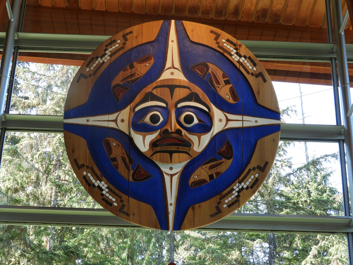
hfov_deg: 27.8
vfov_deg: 21.0
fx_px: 714
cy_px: 132
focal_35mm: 70
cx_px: 176
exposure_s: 1/30
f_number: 4.5
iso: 110
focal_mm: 12.5
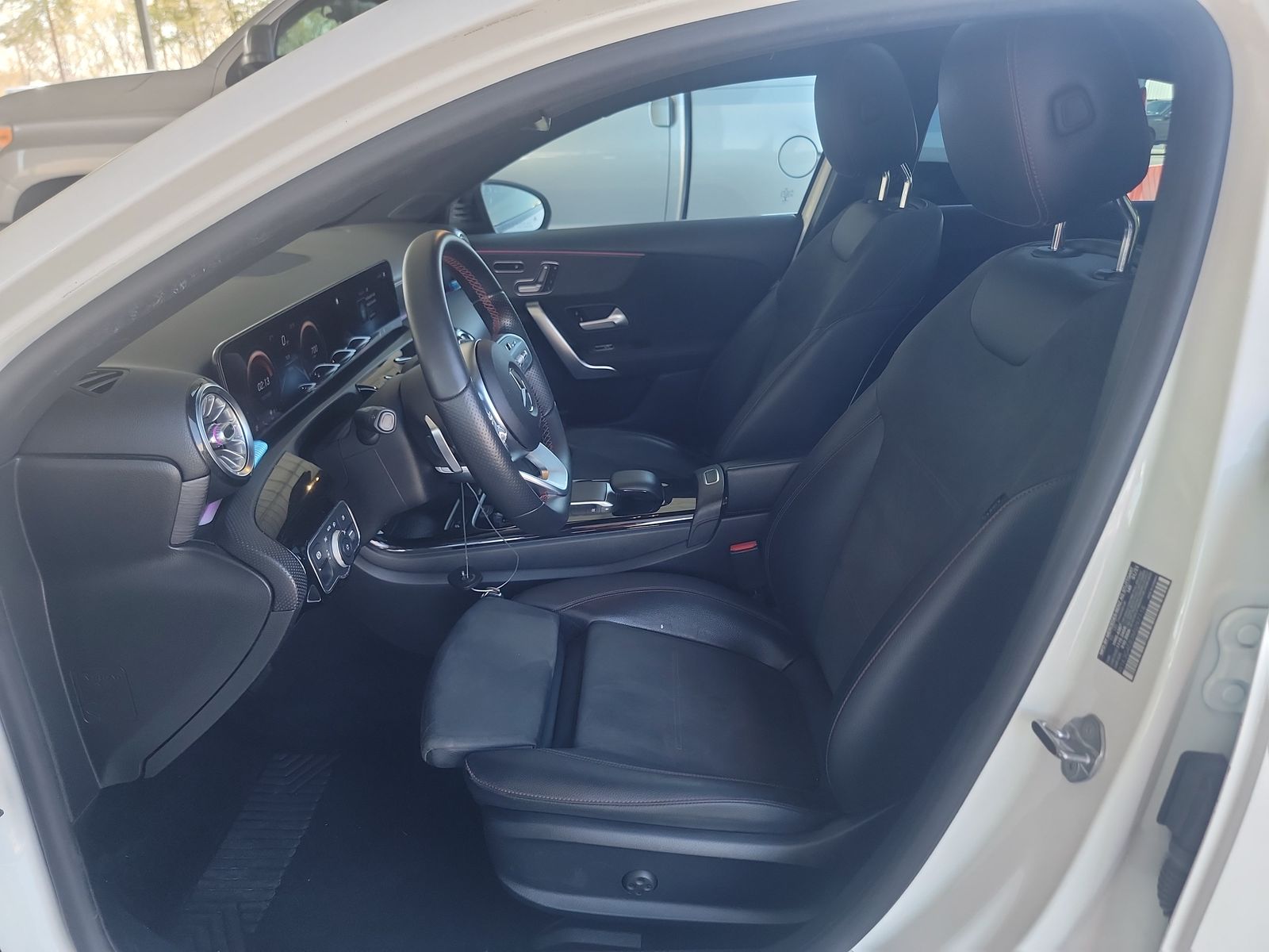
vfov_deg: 56.8
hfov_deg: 71.6
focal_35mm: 24
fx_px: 880
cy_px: 476
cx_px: 634
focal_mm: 6.7
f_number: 1.8
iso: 104
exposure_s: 1/59
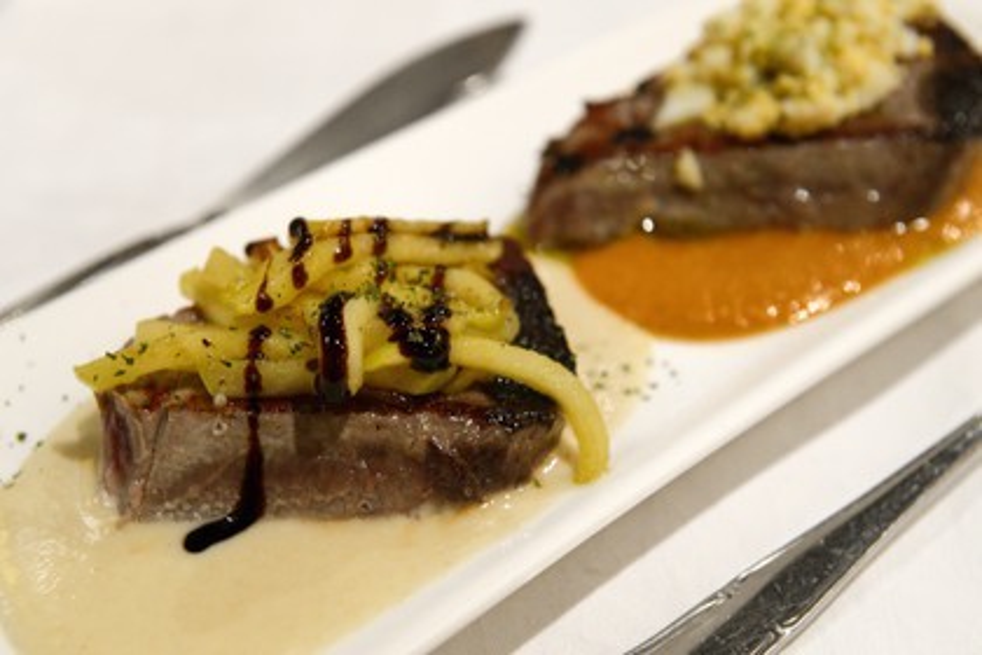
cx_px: 491
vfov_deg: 19.5
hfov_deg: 28.8
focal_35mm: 70
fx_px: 1909
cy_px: 328
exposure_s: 1/40
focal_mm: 70
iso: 3200
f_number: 6.3
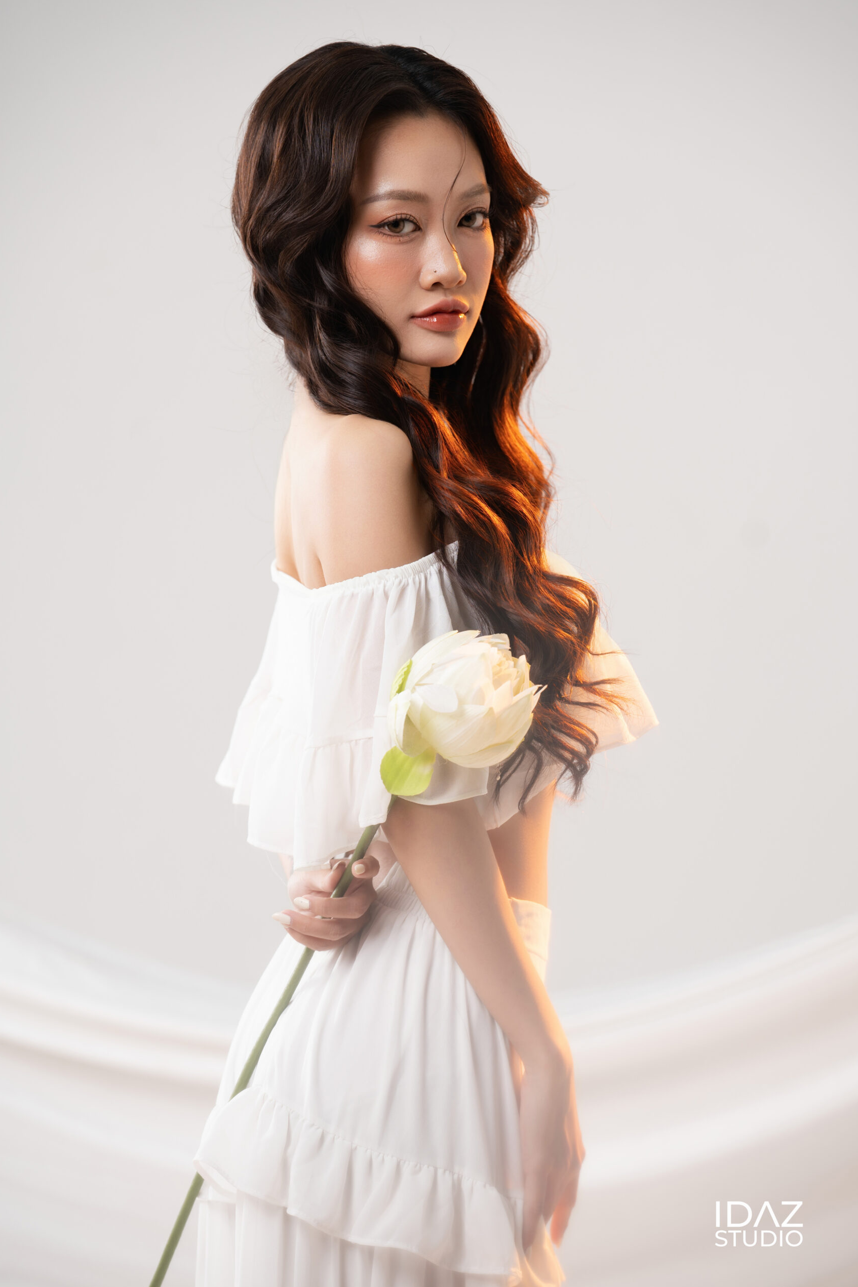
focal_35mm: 138
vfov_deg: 14.9
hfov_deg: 9.9
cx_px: 430
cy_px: 642
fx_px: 4938
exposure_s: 1/125
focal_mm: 137.1
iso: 125
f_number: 4
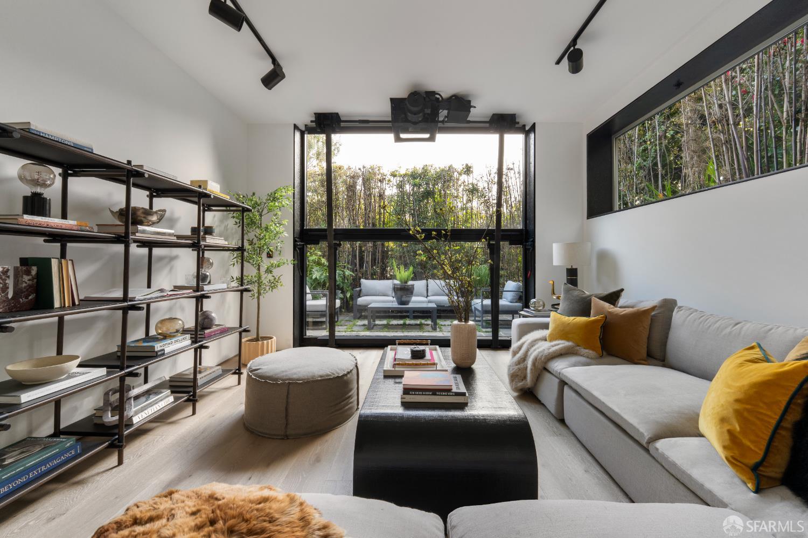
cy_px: 269
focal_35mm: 14
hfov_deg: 104.3
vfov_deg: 81.2
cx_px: 404
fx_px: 314
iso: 200
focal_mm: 14
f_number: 16
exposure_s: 1
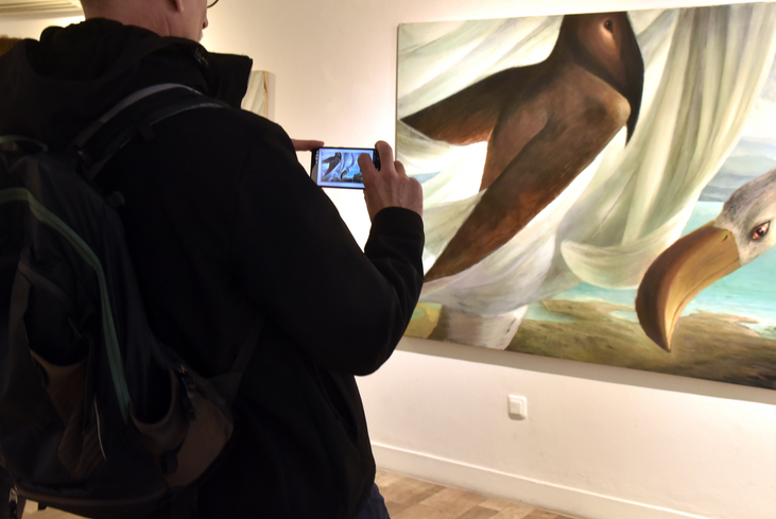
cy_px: 193
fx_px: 1057
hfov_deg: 40.3
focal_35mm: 49
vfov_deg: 27.5
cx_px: 392
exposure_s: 1/30
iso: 1250
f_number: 6.3
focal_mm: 35
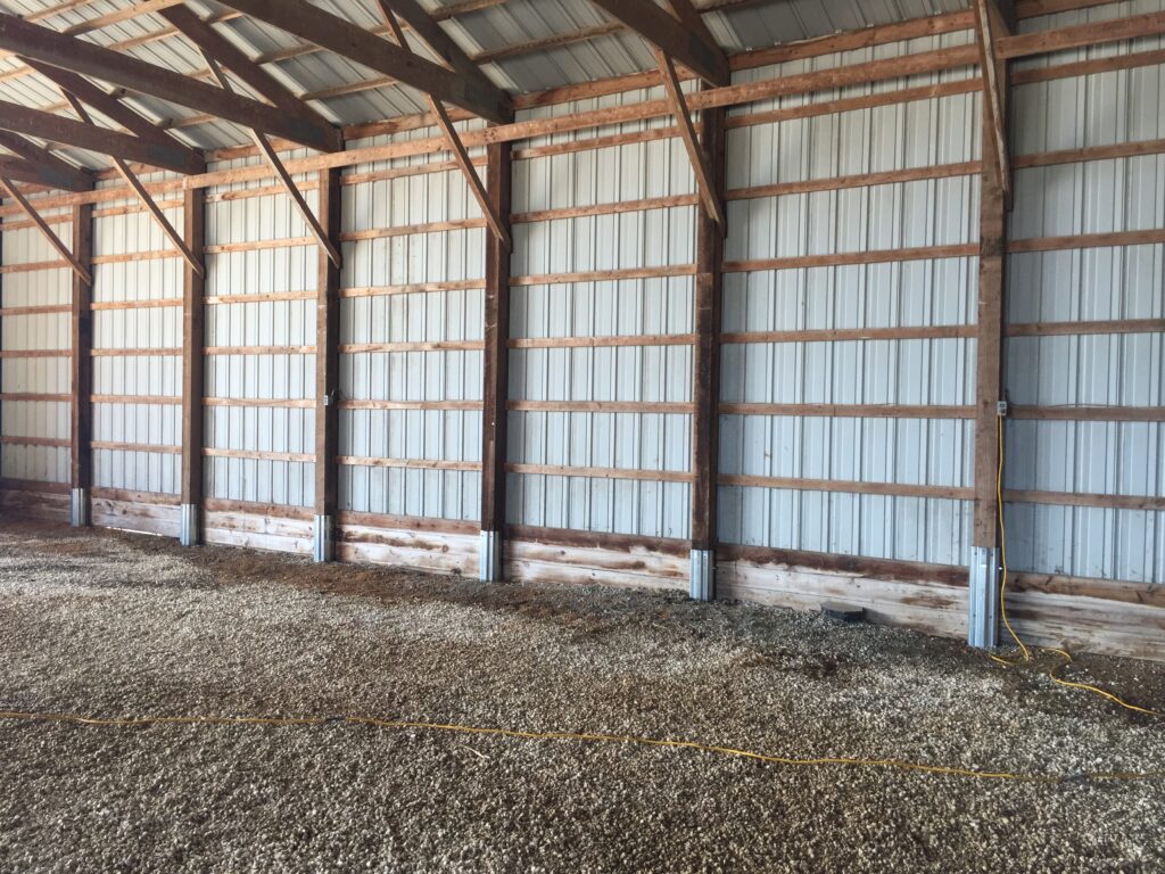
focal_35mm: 29
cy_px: 437
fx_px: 976
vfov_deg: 48.2
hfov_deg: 61.7
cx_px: 582
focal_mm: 4.15
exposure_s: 1/60
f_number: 2.2
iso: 40
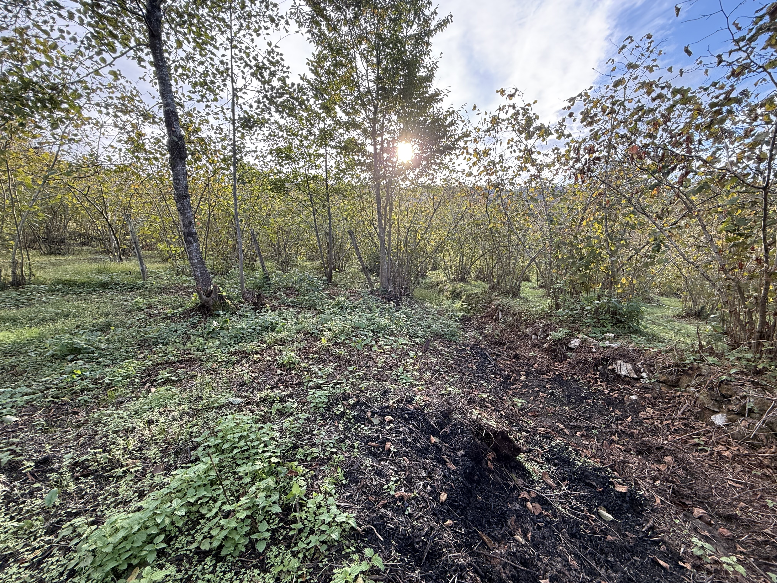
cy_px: 292
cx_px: 388
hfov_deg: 102.1
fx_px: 314
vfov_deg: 85.7
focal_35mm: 14
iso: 64
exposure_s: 1/138
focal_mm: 2.22
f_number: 2.2
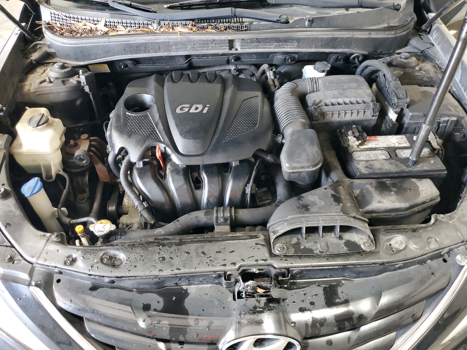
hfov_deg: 67.3
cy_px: 175
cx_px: 234
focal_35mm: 26
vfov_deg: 53.1
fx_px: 351
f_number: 1.5
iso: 364
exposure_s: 1/40
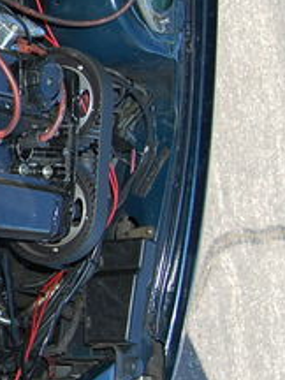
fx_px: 1032
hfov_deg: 13.8
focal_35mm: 94
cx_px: -248
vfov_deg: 20.8
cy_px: 141
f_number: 5
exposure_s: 1/500
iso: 400
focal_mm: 22
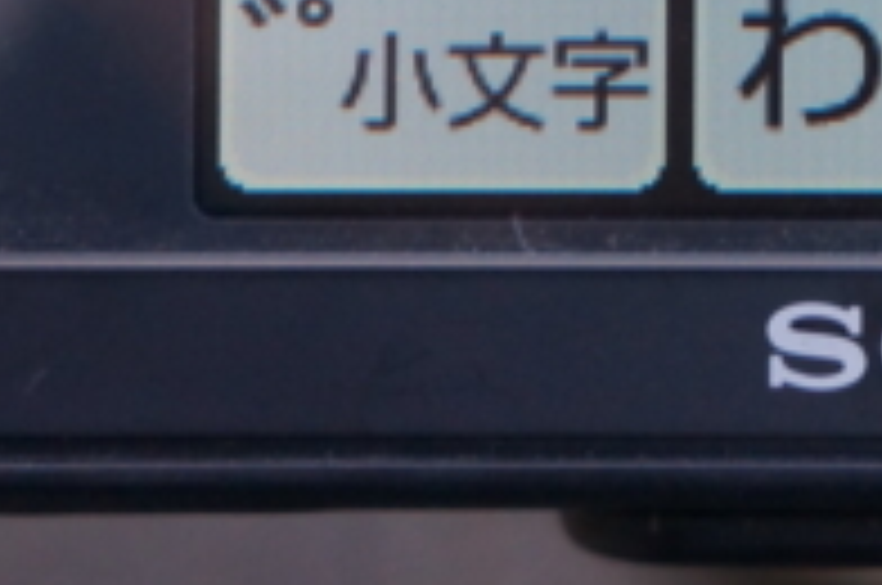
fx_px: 4598
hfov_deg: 10.8
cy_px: -479
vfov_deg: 7.1
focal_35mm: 188
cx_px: 945
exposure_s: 1/160
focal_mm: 31
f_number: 4
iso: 500
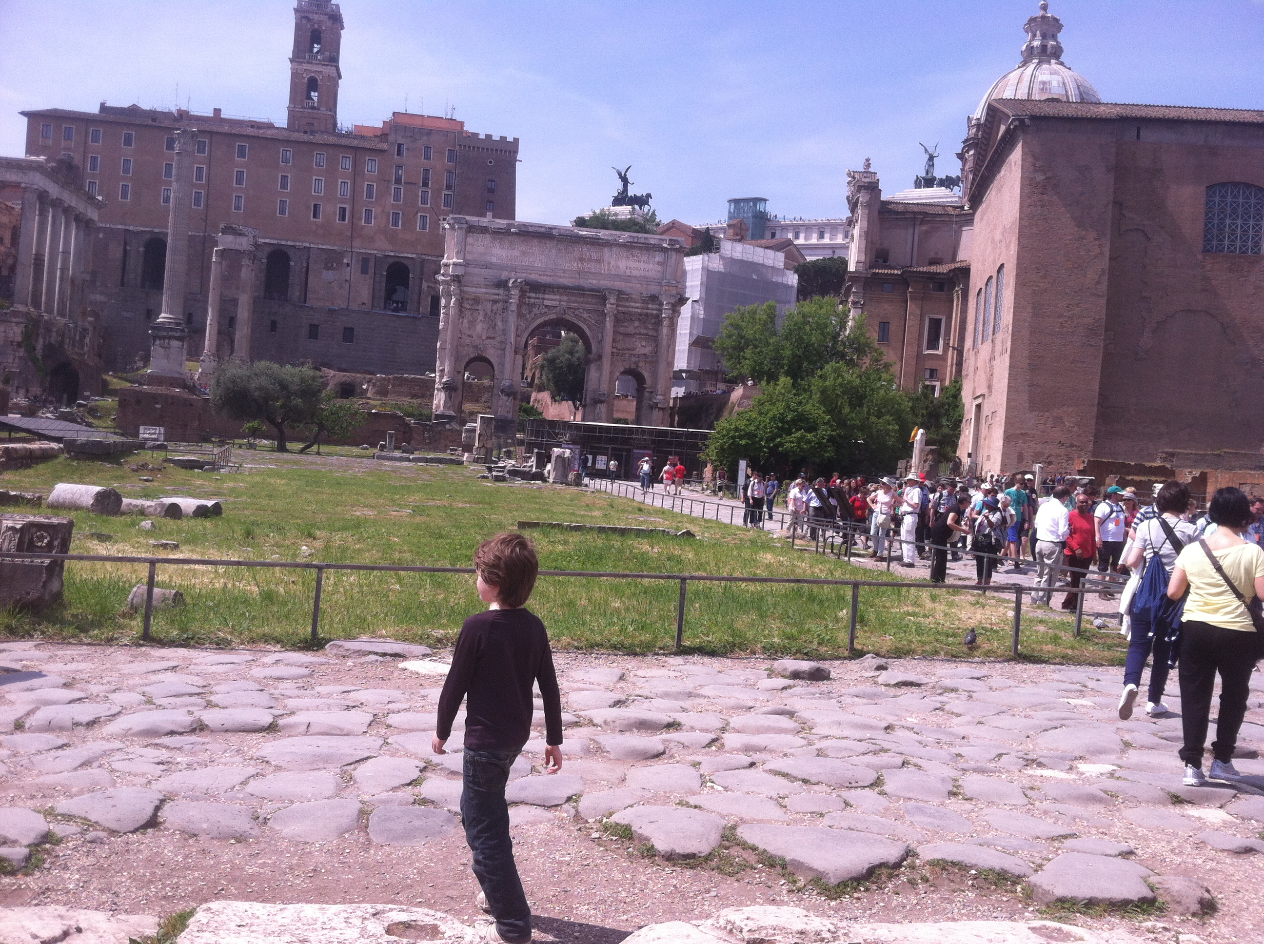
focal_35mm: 35
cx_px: 632
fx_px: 1276
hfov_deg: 52.7
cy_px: 472
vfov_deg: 40.6
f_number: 2.8
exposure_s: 1/1304
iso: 80
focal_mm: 3.85
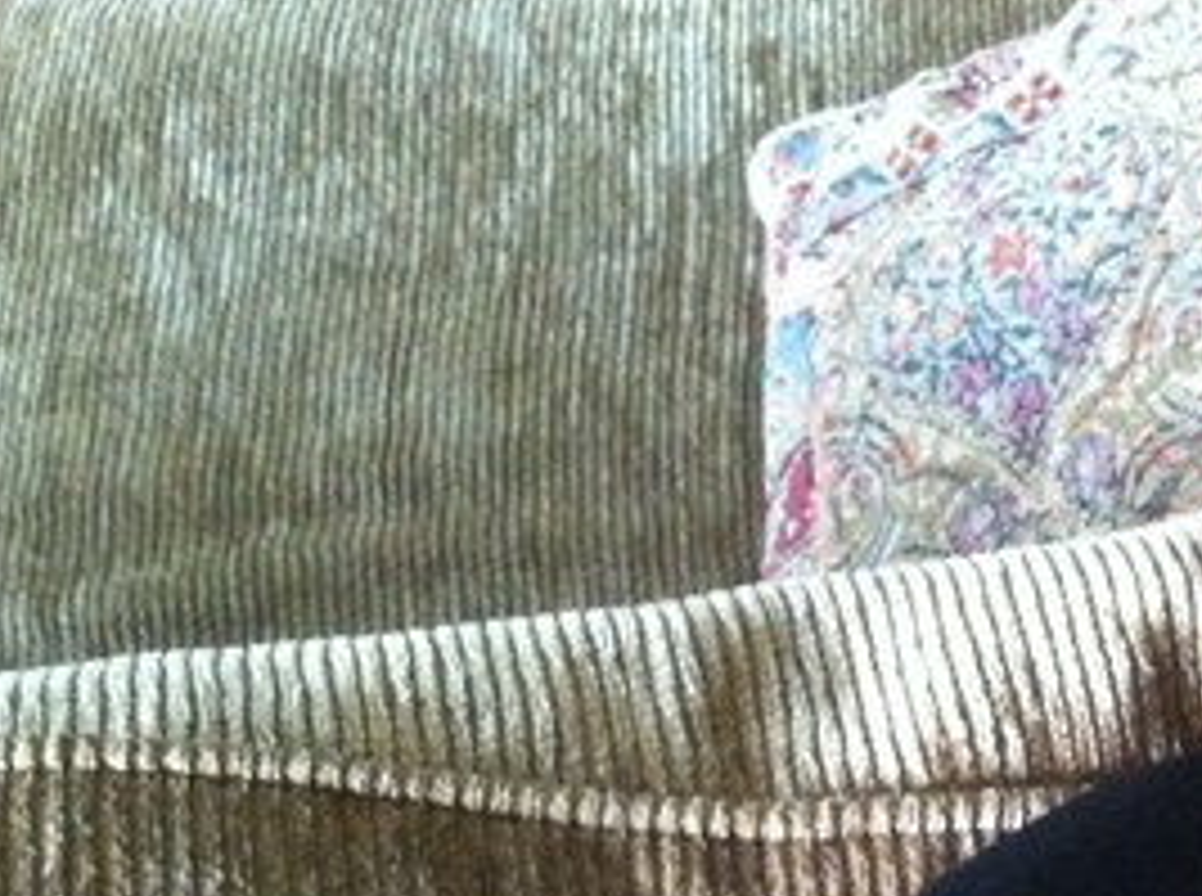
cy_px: 1067
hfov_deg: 22.0
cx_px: 1337
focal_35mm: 84
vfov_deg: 16.8
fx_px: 2910
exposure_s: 1/15
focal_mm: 3.85
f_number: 2.8
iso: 800
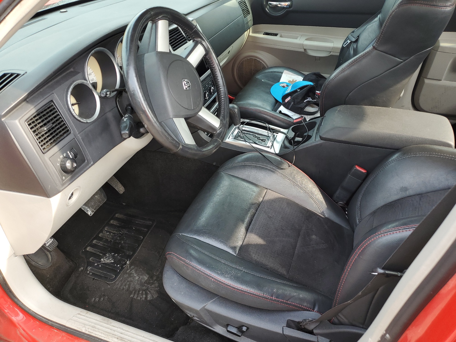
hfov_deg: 67.3
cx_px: 228
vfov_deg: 53.1
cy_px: 171
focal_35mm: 26
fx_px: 343
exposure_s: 1/196
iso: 50
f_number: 1.5
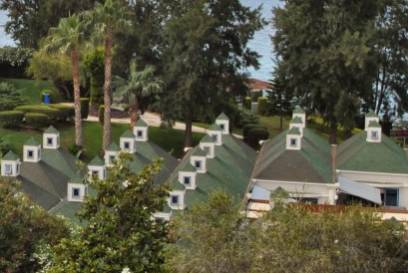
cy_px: 56
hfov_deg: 18.9
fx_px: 1146
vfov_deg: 13.5
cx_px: -108
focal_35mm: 101
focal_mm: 24
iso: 100
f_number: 7.1
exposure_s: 1/200
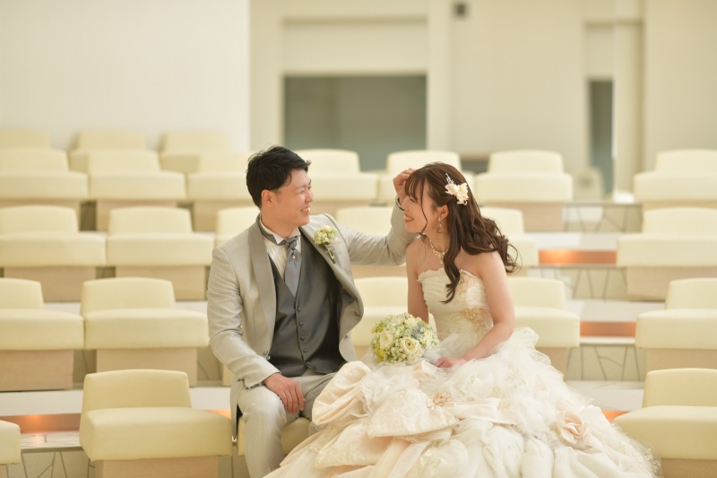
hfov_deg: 19.5
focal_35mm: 105
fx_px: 2091
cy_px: 239
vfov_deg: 13.0
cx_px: 358
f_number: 2
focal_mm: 105
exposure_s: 1/125
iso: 320
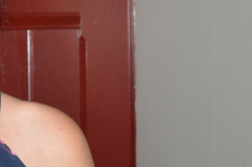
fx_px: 972
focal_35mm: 139
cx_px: -140
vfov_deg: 9.8
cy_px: 52
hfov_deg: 13.8
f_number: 5.6
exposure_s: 1/100
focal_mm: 26
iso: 400
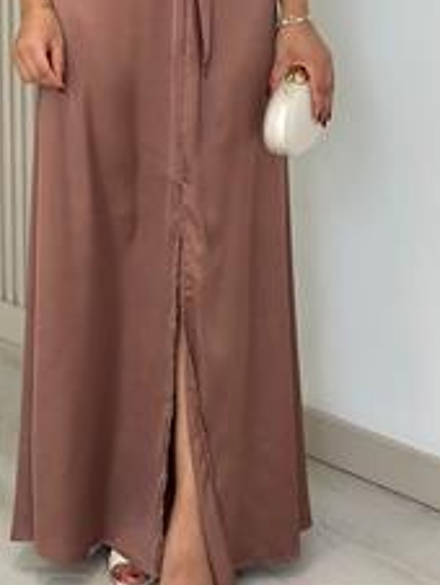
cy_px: -38
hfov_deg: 13.1
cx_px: 166
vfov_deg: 16.9
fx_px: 1912
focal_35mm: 113
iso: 80
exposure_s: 1/215
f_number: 1.78
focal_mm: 6.86
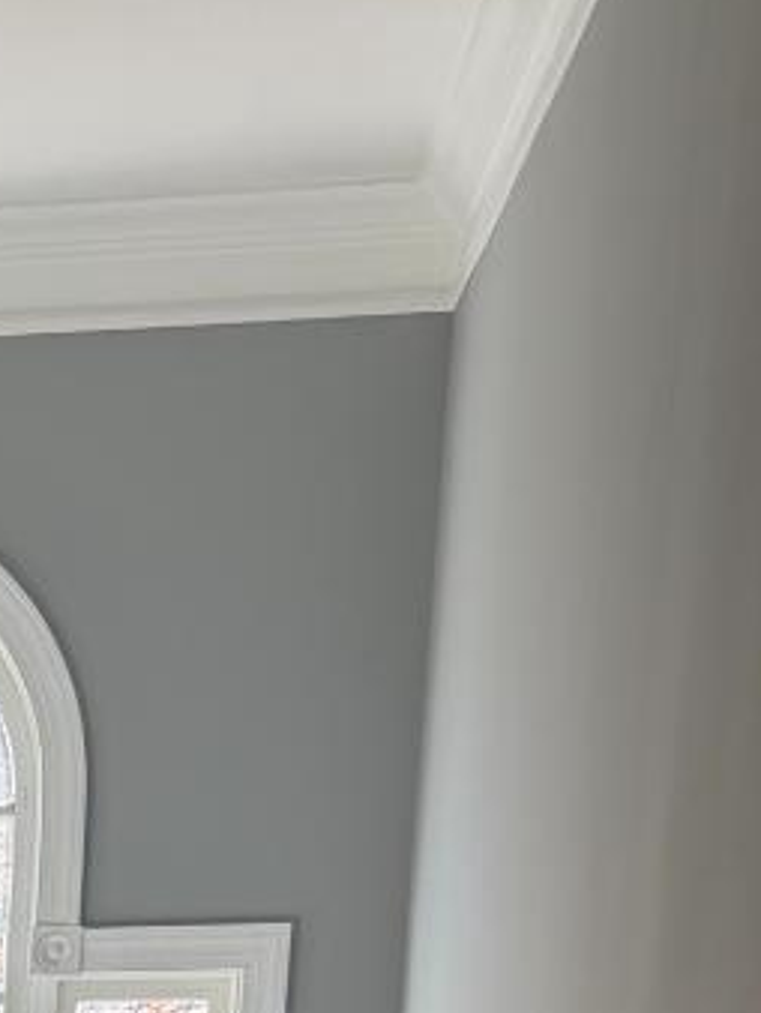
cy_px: 1897
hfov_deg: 12.3
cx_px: -668
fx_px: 3191
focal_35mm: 109
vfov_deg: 15.2
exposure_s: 1/501
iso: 100
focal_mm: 6.76
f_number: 1.78
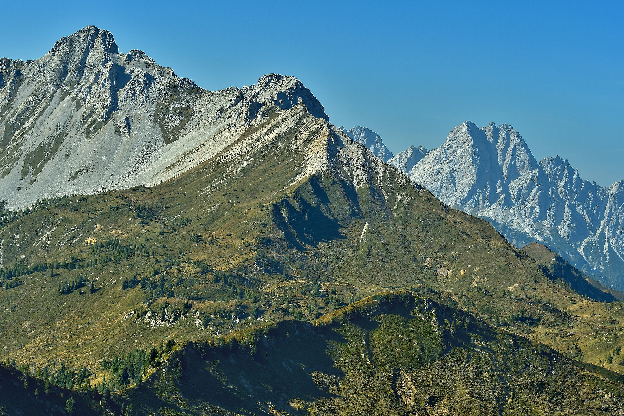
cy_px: 208
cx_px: 312
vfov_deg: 13.0
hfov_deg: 19.5
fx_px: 1820
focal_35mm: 105
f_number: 7.1
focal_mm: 70
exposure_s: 1/800
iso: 100
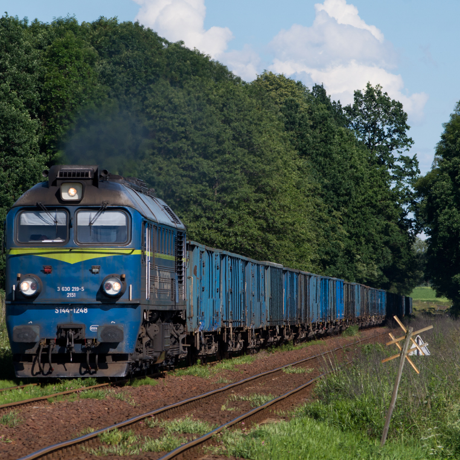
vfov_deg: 6.3
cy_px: 225
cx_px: 204
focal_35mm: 277
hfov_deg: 6.3
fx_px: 4165
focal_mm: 137.5
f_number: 8
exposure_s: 1/640
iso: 200
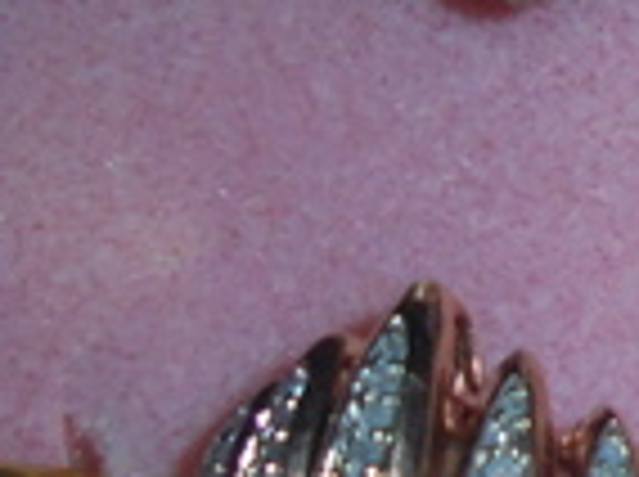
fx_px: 2617
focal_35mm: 142
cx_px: 1244
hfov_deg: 12.4
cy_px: -212
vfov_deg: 10.1
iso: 200
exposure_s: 1/30
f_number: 11.5
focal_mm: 4.6
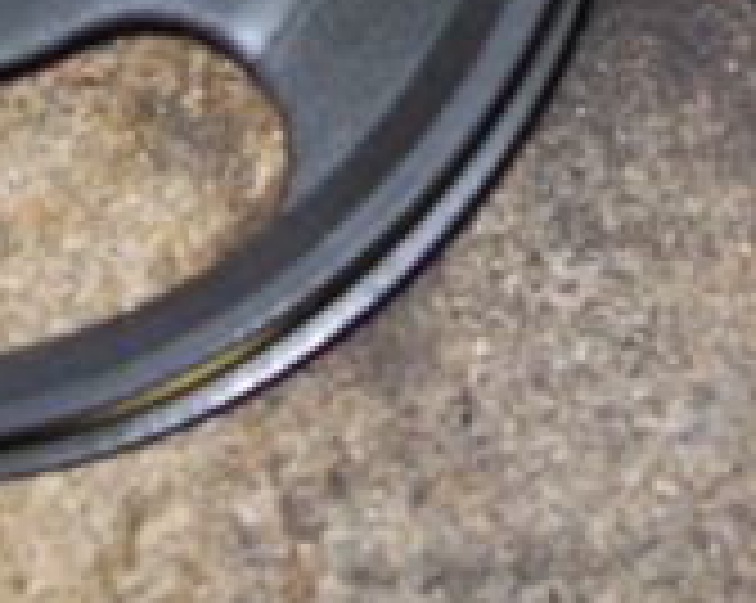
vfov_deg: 10.9
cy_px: -392
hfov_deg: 14.2
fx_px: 2995
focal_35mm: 134
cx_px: 693
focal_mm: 6
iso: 80
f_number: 2.7
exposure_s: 1/64
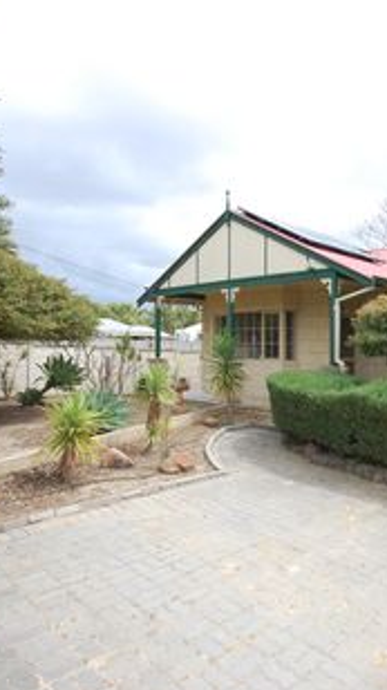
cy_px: 348
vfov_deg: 76.3
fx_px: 438
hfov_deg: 44.9
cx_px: 318
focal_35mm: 24
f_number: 8
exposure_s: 1/250
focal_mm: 10
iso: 200
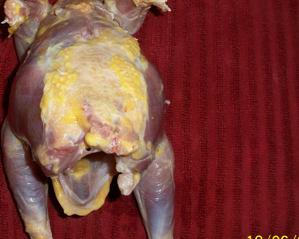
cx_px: 80
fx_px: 566
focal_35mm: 64
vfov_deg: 23.7
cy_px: 79
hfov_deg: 29.2
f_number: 3.1
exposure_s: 1/125
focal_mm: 6.3
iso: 200
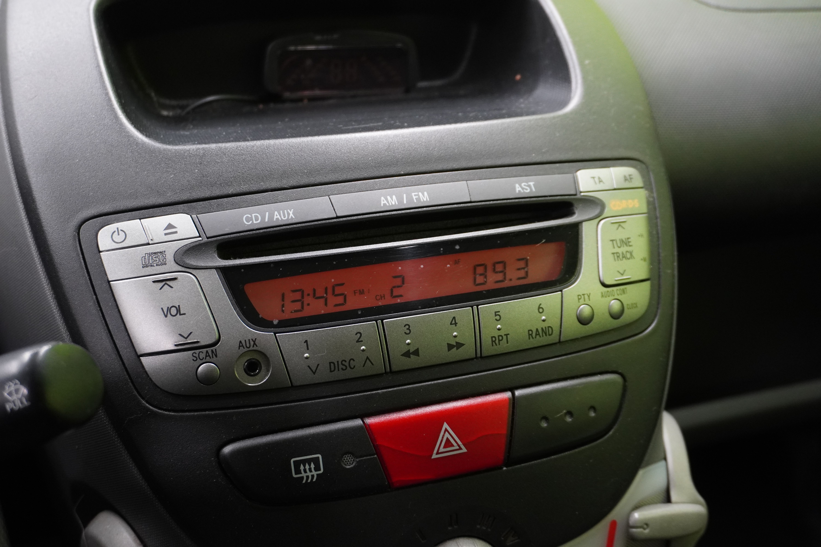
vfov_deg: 34.2
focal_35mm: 39
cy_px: 274
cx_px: 410
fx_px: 889
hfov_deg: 49.6
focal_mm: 26
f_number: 4.5
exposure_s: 1/40
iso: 1600
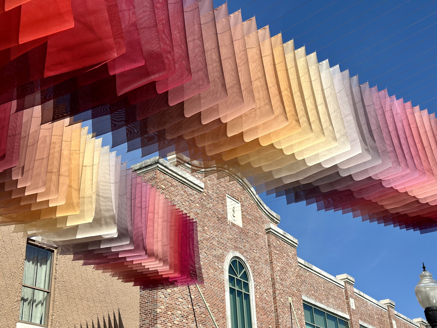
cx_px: 218
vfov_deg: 30.3
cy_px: 164
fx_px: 606
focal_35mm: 48
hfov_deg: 39.7
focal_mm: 6.86
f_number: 1.78
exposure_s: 1/8197
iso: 100
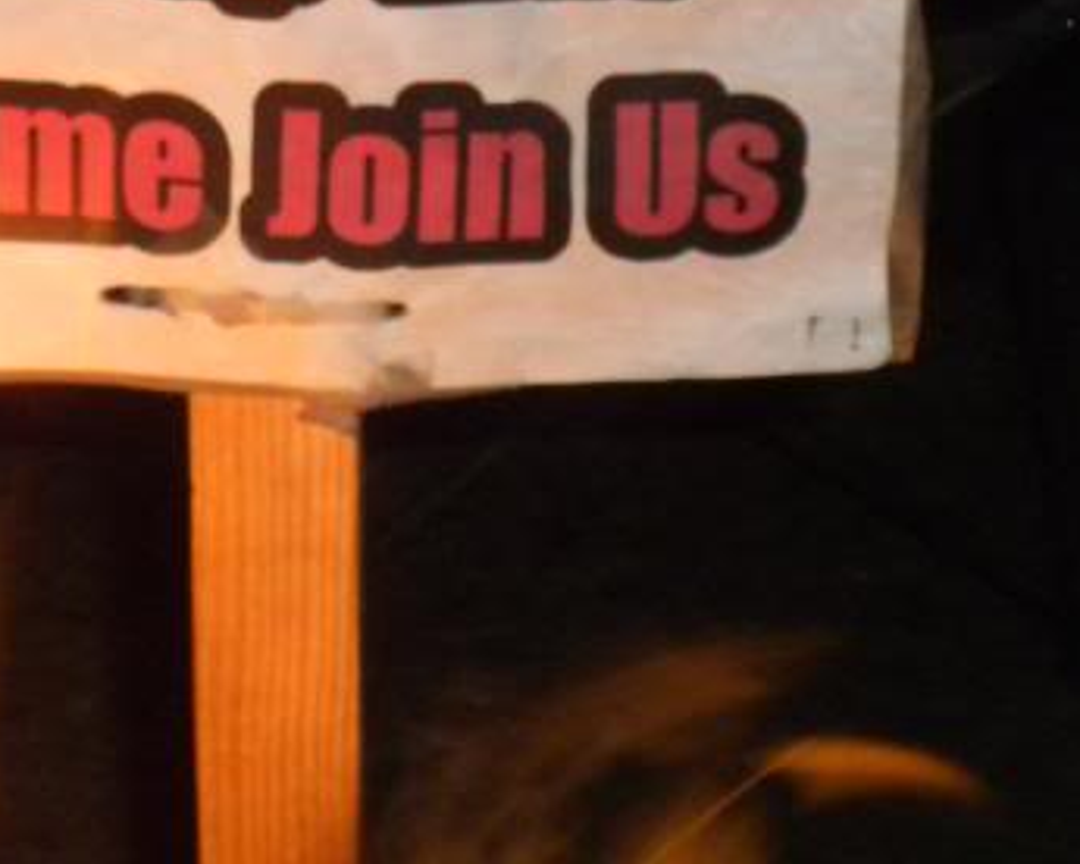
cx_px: 366
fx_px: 4347
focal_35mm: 136
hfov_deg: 14.1
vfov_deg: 11.3
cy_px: 53
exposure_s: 1/55
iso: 400
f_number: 4.7
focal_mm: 10.7
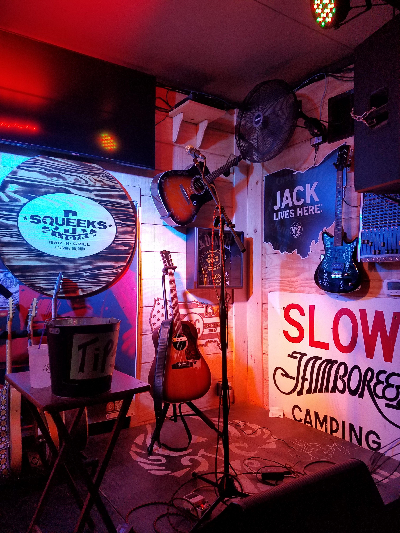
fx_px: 401
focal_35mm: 26
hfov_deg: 53.1
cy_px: 266
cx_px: 200
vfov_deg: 67.3
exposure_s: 1/24
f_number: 1.7
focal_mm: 4.2
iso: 160
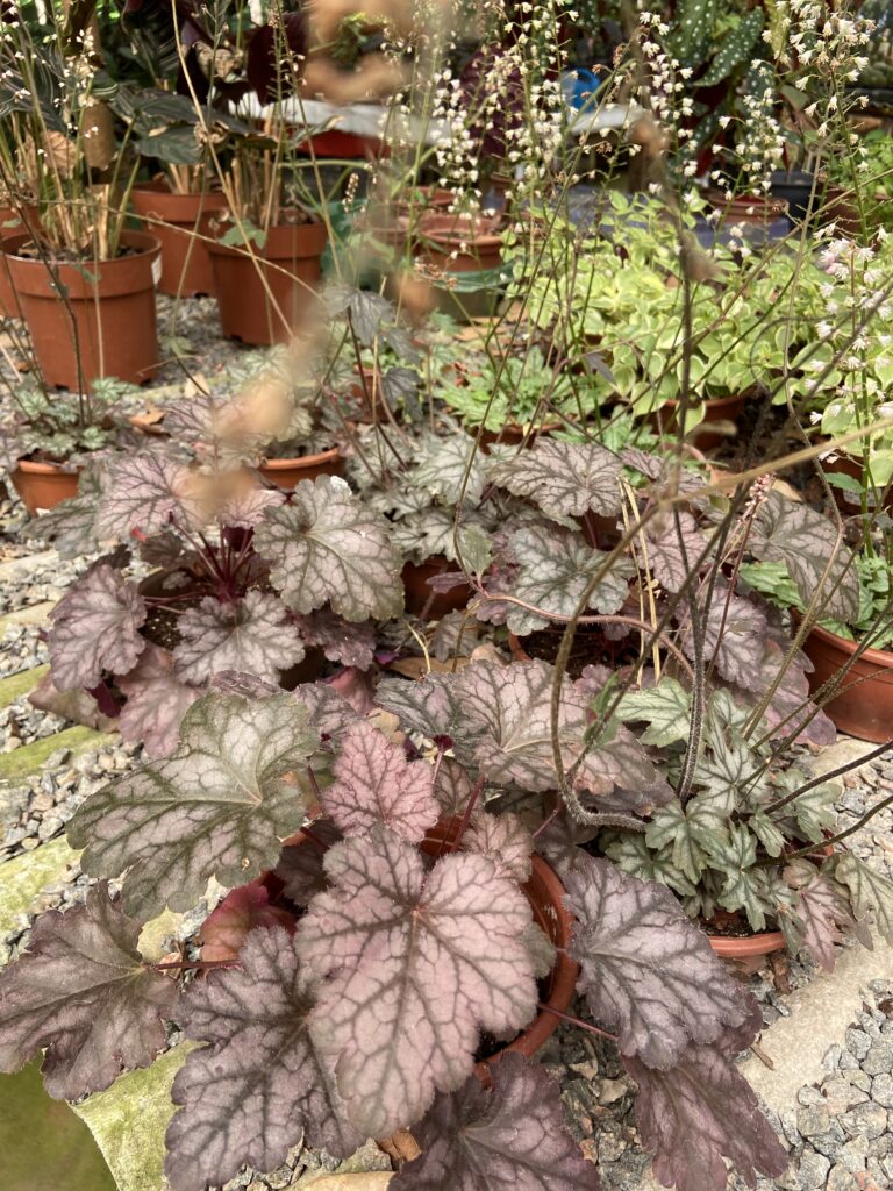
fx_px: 894
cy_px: 596
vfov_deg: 67.3
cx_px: 446
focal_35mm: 26
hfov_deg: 53.1
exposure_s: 1/121
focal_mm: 4.25
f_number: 1.8
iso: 50
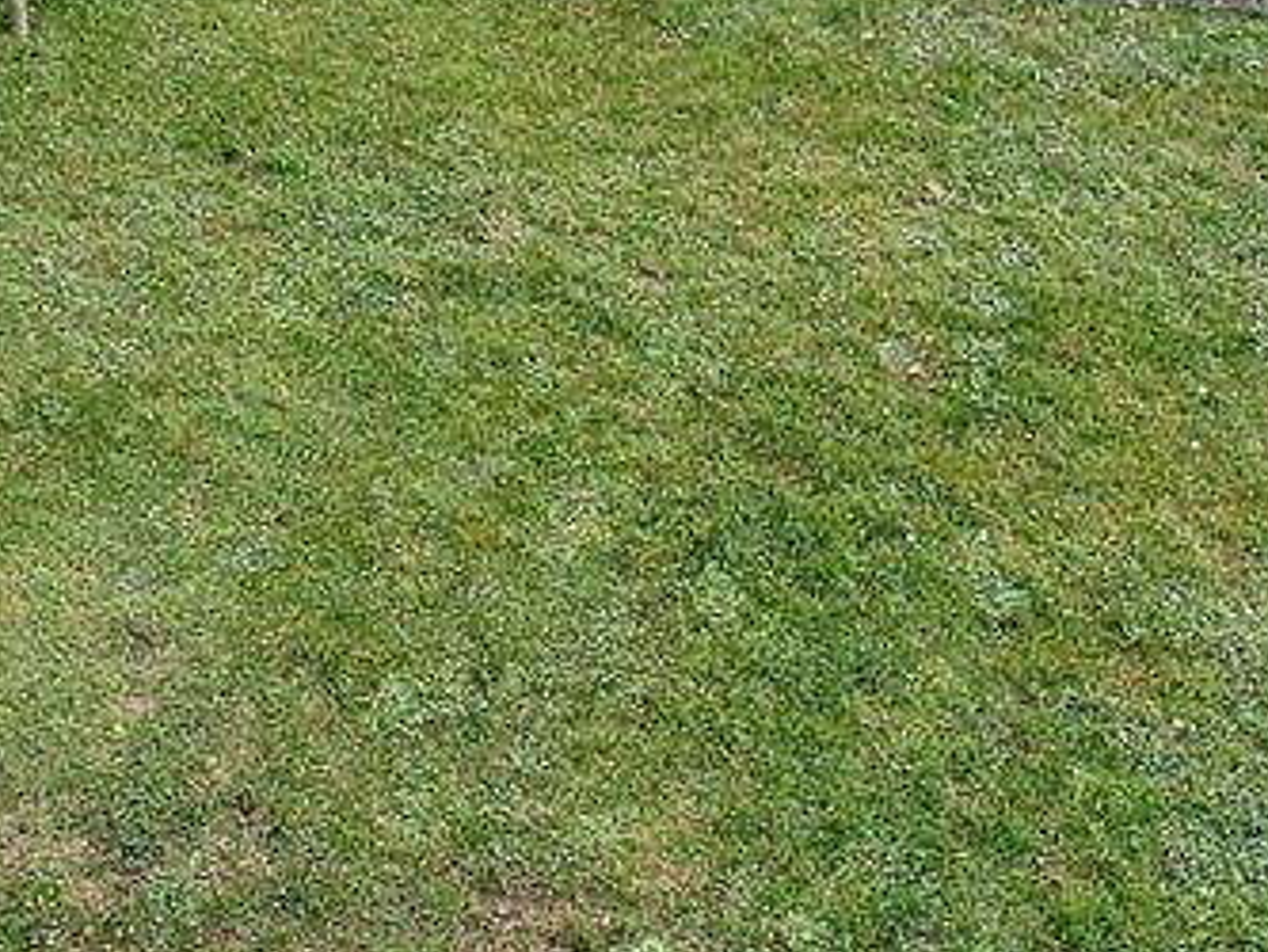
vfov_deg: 35.0
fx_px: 1466
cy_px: 746
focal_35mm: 40
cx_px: 594
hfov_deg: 46.8
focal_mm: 1.74
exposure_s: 1/50
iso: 200
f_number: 2.2
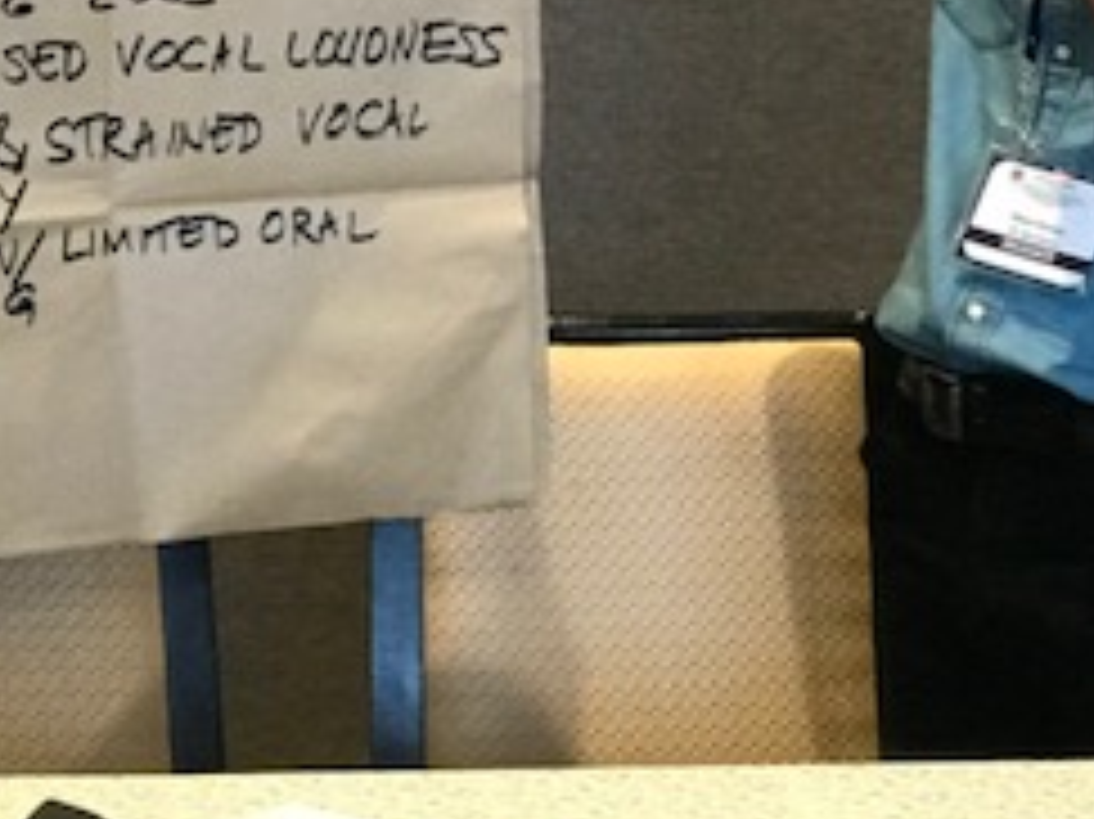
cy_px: -45
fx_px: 4738
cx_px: 356
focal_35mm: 150
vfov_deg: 9.8
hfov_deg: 13.1
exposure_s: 1/60
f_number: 2.8
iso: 500
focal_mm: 6.6
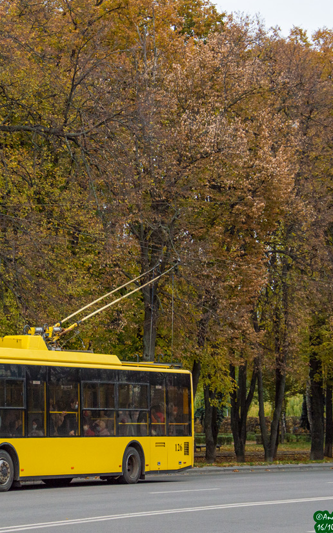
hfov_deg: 11.6
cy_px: 266
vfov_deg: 18.8
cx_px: -46
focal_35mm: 111
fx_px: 1612
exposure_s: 1/640
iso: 400
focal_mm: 48
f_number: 4.8
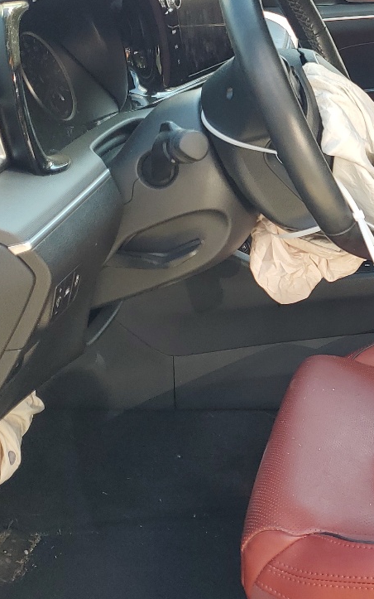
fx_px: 995
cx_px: 474
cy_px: 255
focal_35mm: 61
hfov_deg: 19.7
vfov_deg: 33.4
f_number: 1.5
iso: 50
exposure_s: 1/200
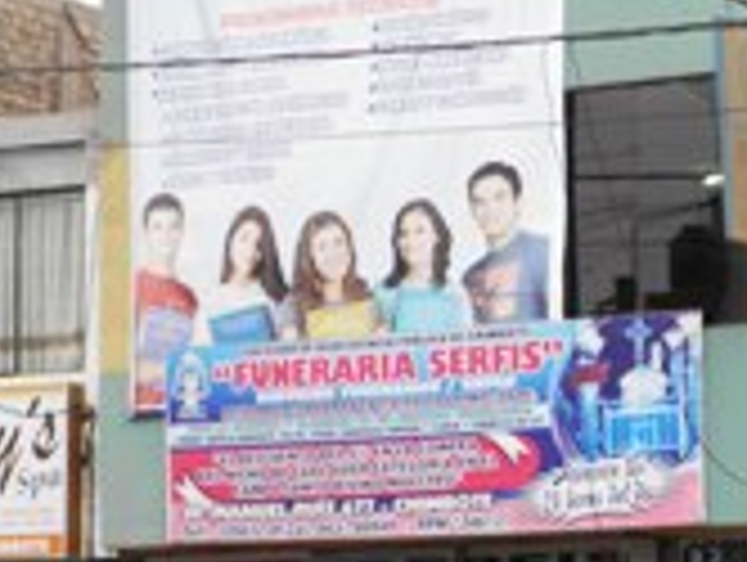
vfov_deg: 10.0
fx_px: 3198
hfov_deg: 13.3
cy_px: 535
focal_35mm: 148
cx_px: 436
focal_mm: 10
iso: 50
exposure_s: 1/80
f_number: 4.6
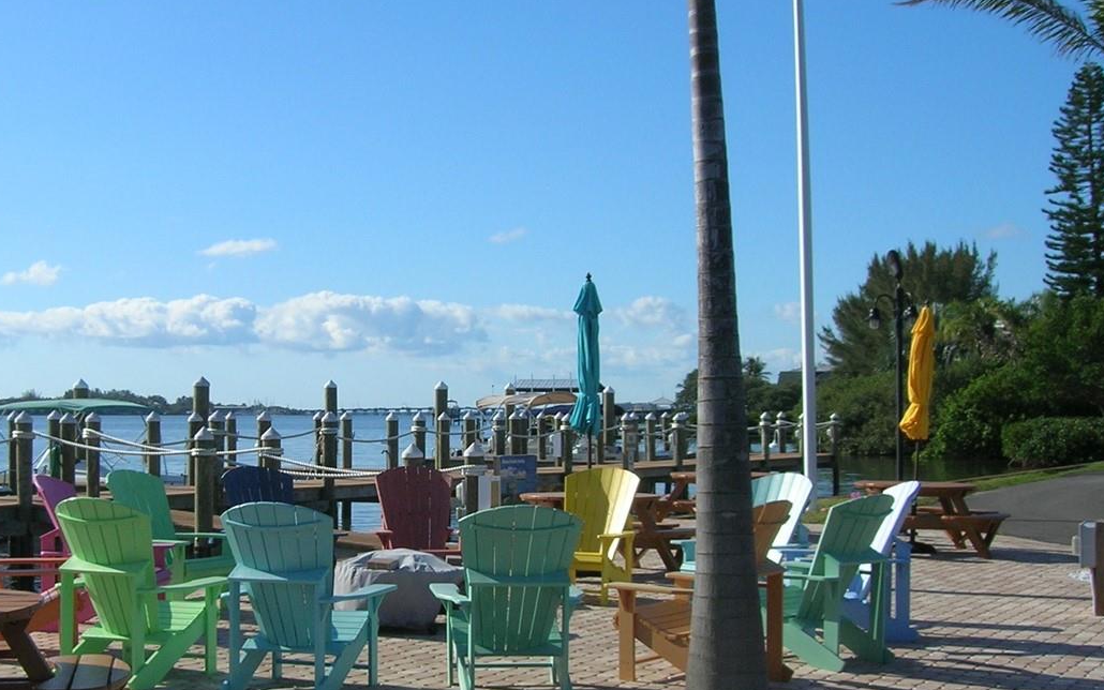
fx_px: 1685
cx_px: 415
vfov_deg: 23.1
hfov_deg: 36.1
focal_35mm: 56
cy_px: 414
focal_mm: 5.7
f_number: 4.9
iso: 50
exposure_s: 1/577
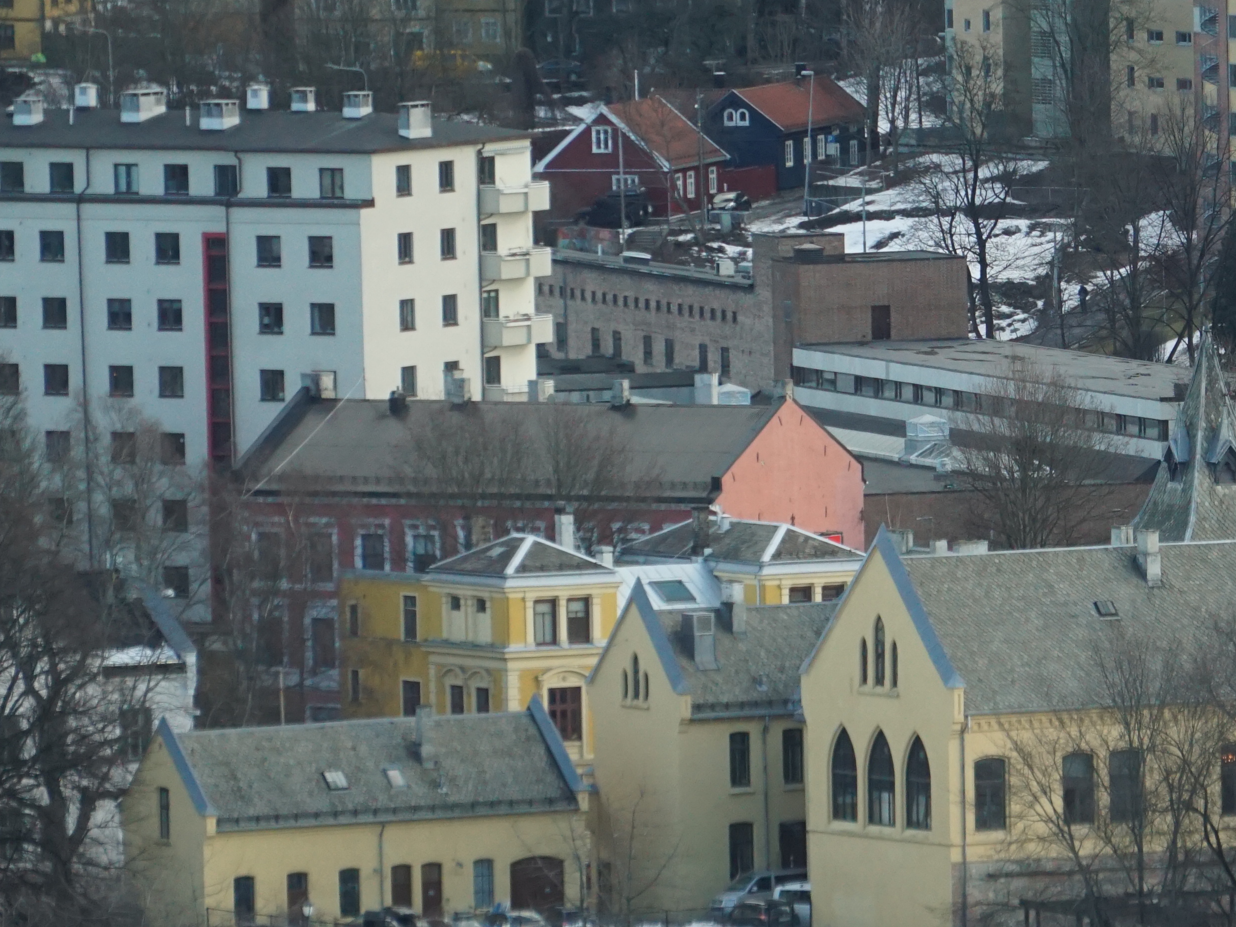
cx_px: 865
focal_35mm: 733
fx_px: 26171
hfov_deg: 2.7
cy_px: 686
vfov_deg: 2.0
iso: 800
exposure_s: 1/400
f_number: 6.3
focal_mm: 210
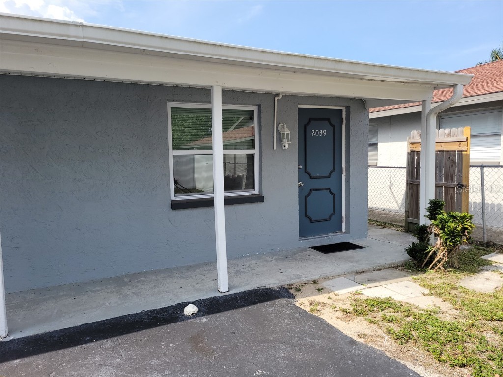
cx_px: 252
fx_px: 378
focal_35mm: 26
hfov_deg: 67.3
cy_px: 188
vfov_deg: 53.1
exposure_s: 1/1404
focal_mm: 5.4
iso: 40
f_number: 1.8
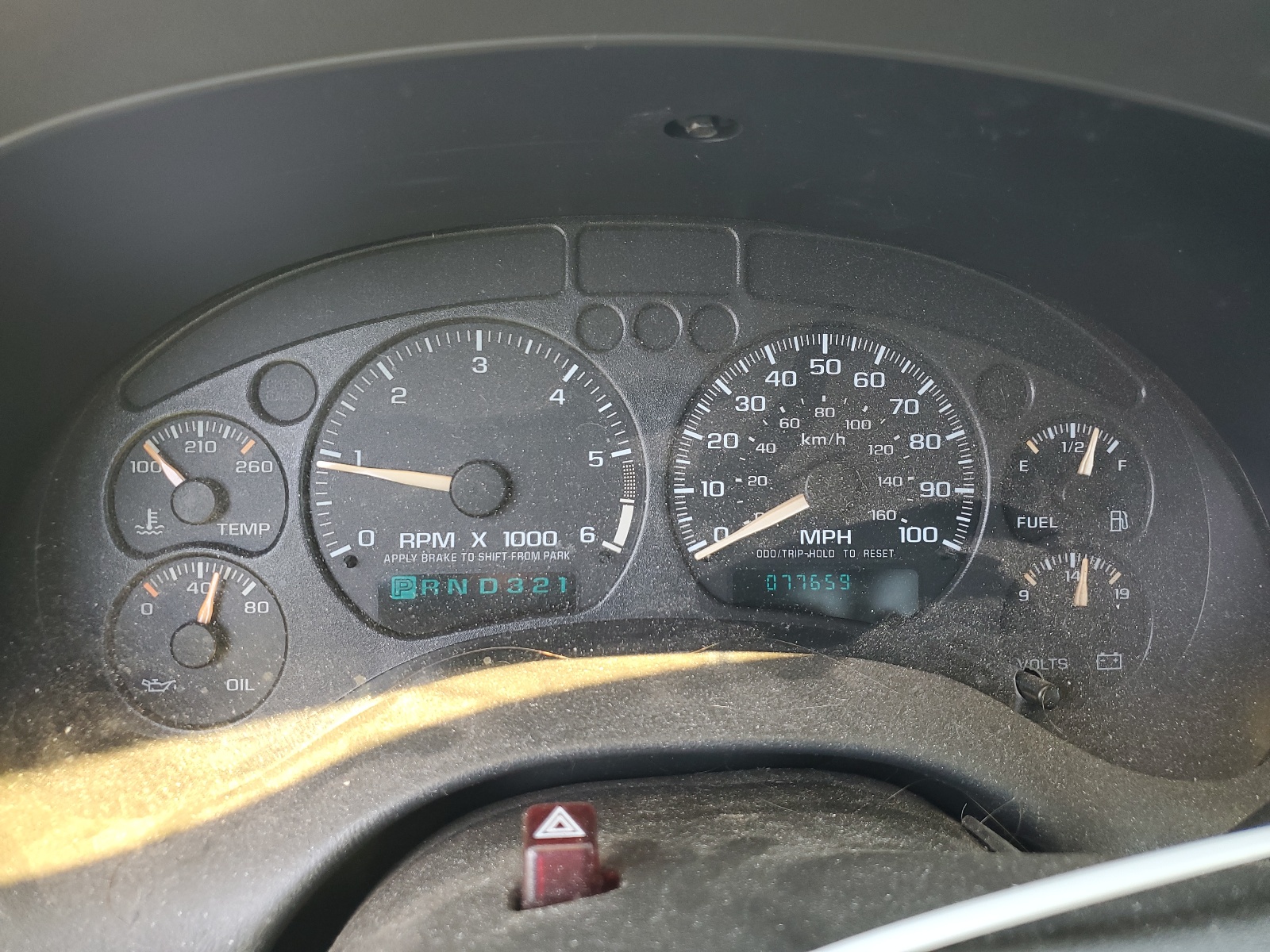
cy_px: 476
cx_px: 635
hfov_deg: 67.3
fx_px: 954
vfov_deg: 53.1
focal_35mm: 26
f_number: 1.5
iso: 60
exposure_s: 1/120
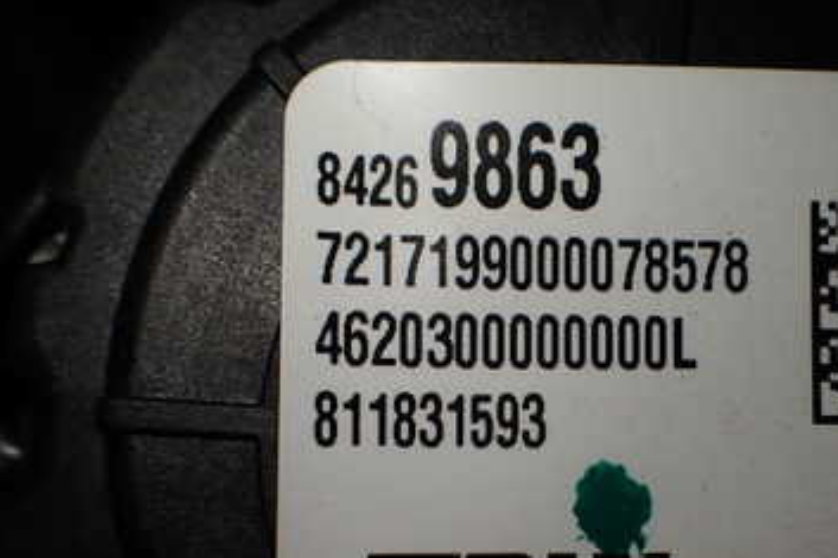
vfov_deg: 25.1
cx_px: 593
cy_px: 437
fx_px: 1233
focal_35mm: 53
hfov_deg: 36.9
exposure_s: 1/200
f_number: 3.2
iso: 100
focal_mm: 5.4
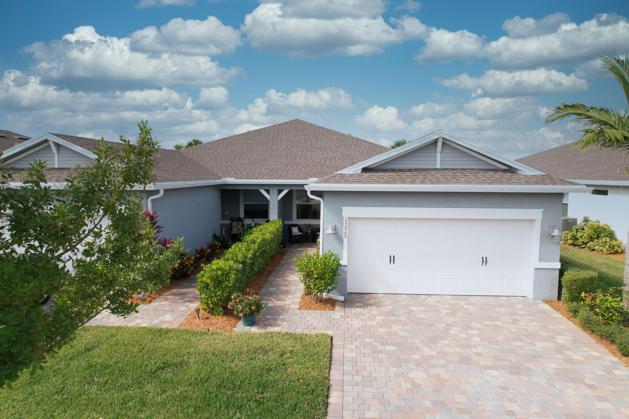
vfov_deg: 57.2
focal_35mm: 22
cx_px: 314
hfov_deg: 78.6
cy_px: 210
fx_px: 384
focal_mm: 8.4
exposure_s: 1/40
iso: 100
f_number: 2.8
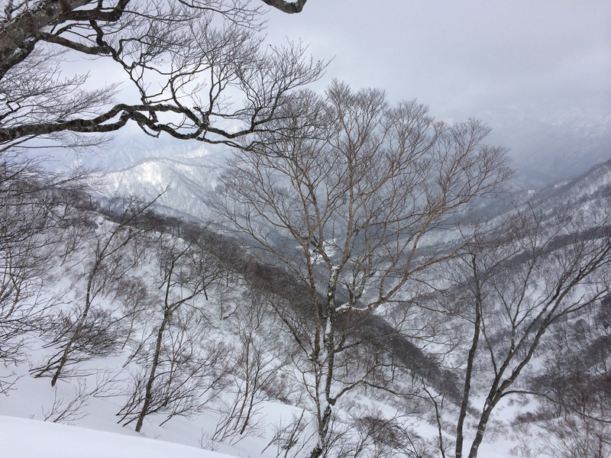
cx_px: 306
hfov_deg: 60.0
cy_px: 229
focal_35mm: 30
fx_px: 530
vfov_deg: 46.8
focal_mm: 4.12
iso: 40
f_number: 2.2
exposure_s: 1/2053
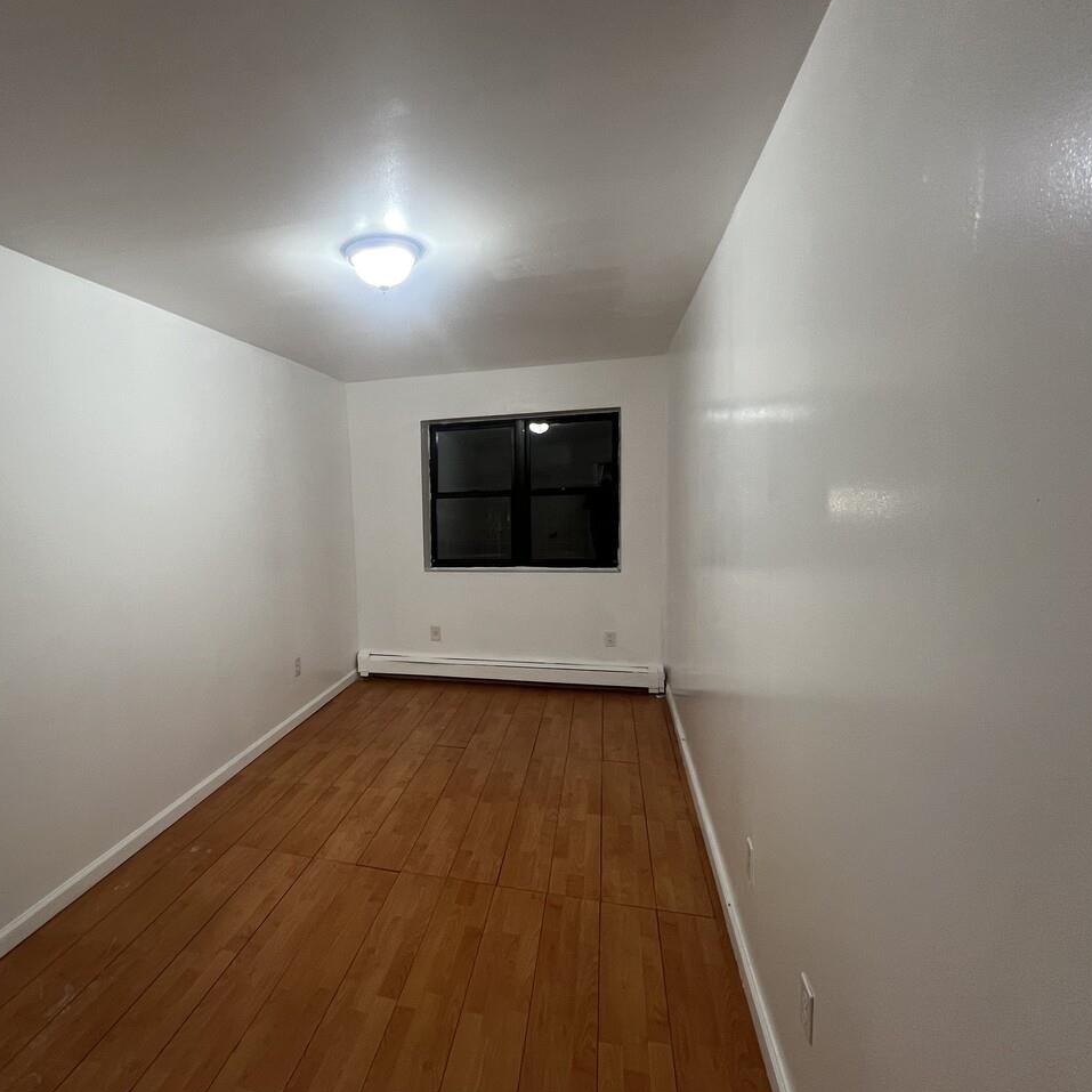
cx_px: 423
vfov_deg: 87.4
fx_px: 571
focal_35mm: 16
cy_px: 552
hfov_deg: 86.0
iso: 200
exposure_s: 1/60
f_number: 1.8
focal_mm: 1.57
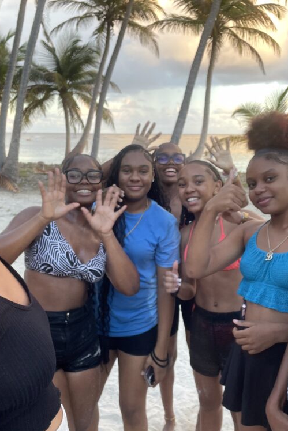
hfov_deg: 36.0
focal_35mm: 37
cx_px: 140
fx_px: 444
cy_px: 211
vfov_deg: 51.9
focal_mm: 4.2
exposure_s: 1/121
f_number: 1.6
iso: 80
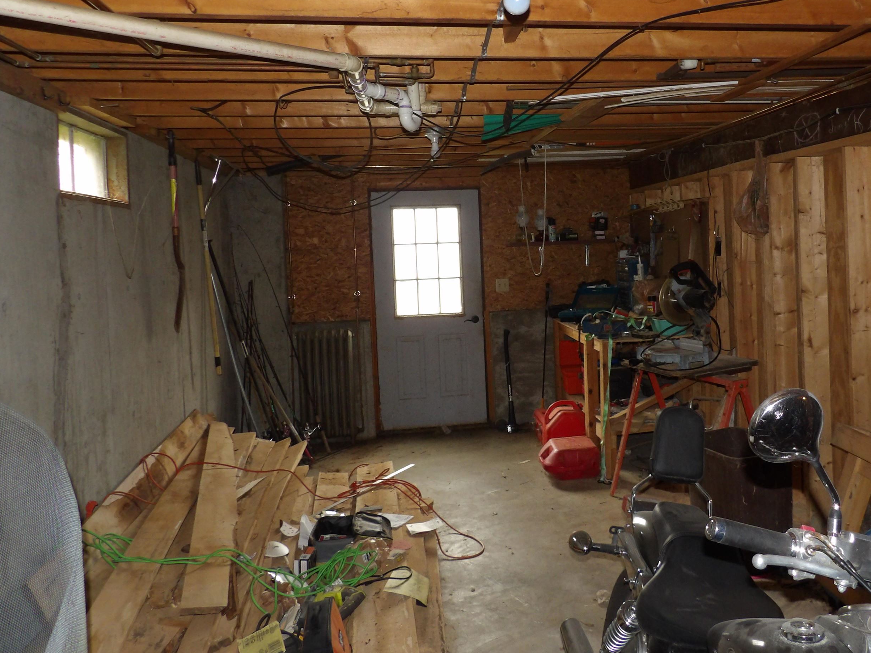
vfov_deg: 46.6
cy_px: 273
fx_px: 755
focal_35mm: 30
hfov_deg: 59.3
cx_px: 536
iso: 200
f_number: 3.2
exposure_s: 1/32
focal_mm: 4.3
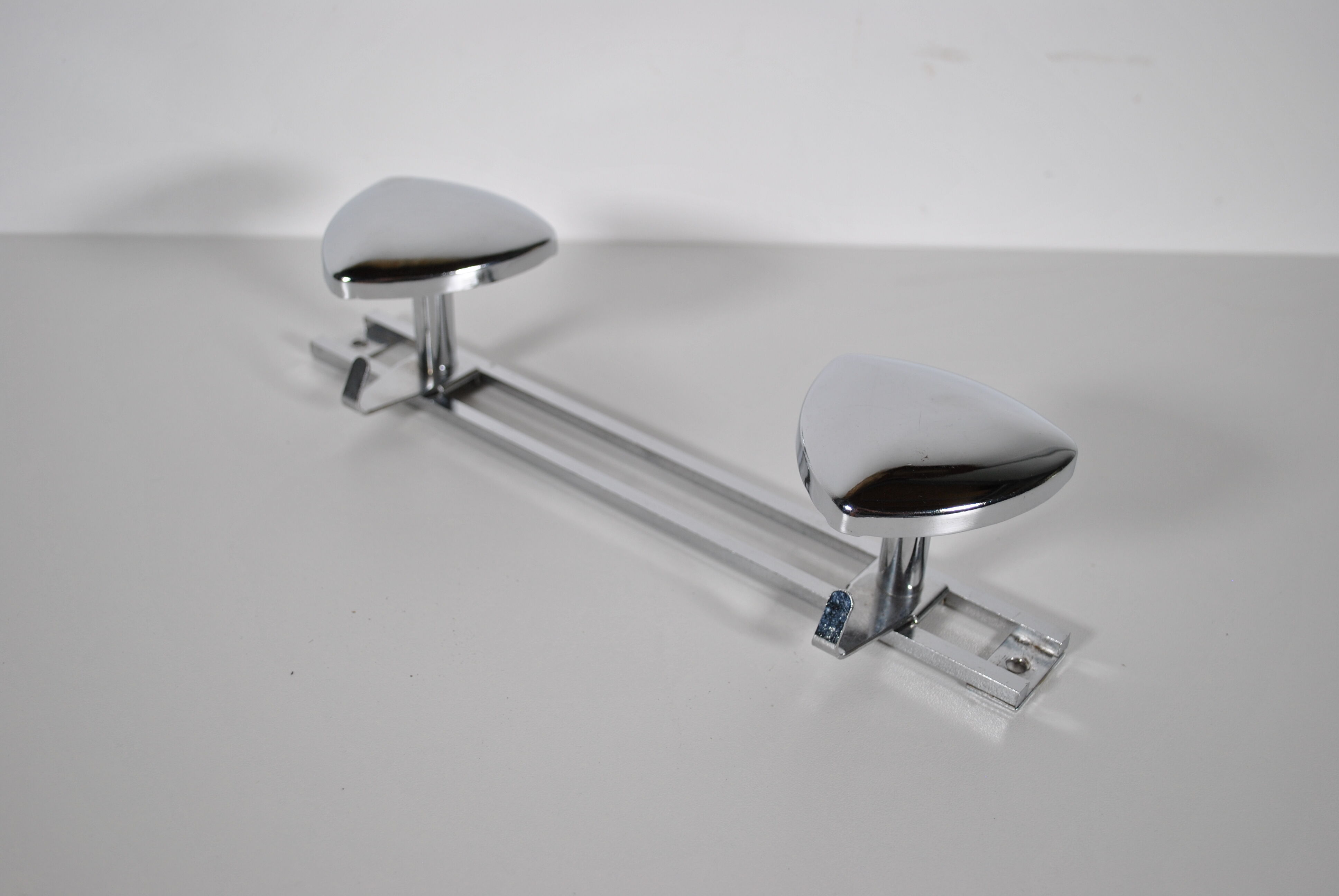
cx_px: 670
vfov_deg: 32.0
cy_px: 448
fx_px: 1564
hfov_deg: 46.3
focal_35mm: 42
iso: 200
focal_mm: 28
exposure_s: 1/125
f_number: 4.5
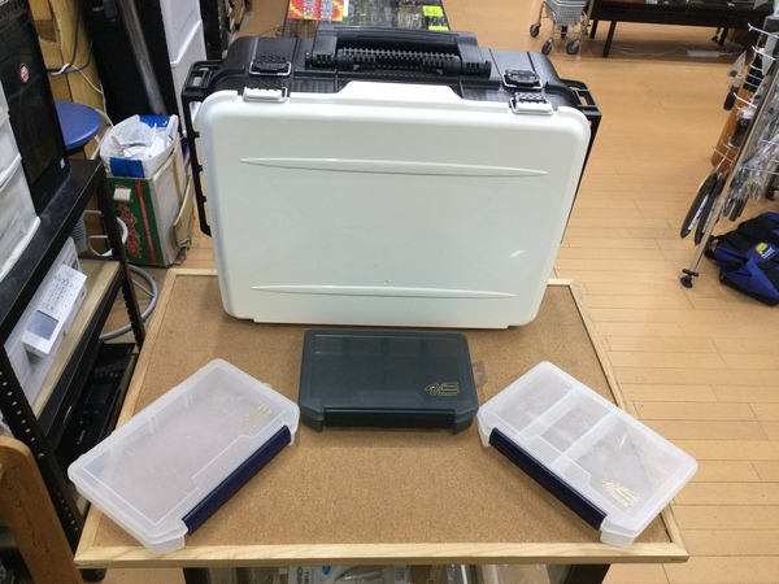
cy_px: 292
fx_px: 698
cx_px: 390
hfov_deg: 58.4
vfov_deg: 45.4
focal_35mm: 31
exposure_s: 1/30
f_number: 2.4
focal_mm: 3.3
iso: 40
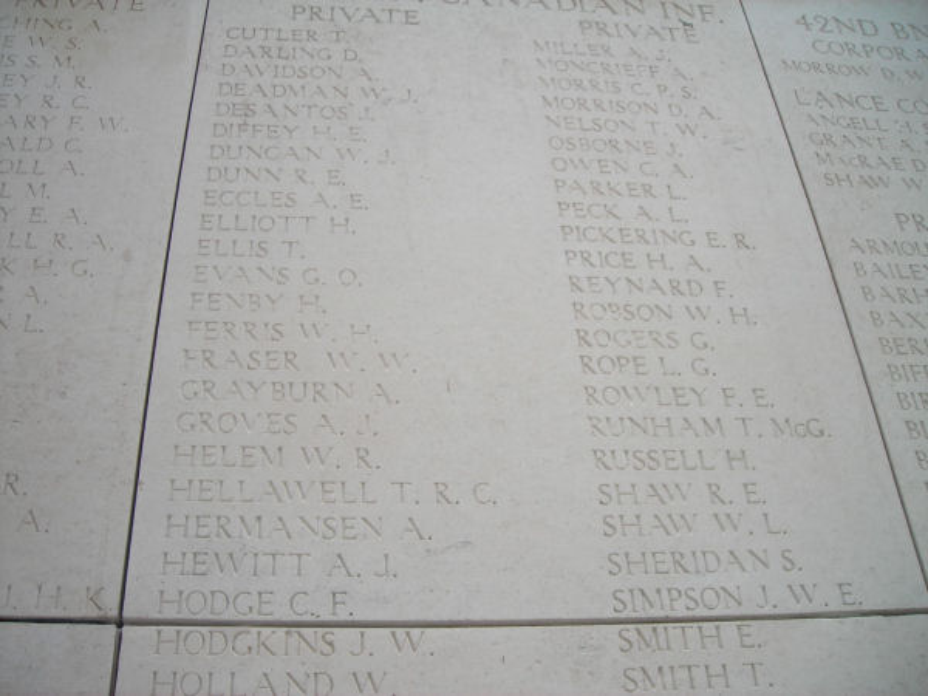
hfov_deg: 49.0
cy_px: 348
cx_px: 464
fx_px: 1019
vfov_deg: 37.7
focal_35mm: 38
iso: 50
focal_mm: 6.3
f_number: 3.2
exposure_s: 1/35.5
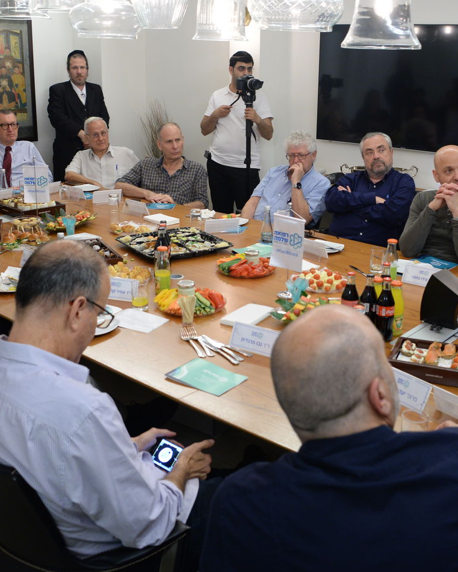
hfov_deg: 37.3
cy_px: 288
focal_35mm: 40
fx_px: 678
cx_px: 264
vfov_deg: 45.8
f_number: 5
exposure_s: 1/60
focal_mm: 28
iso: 1600
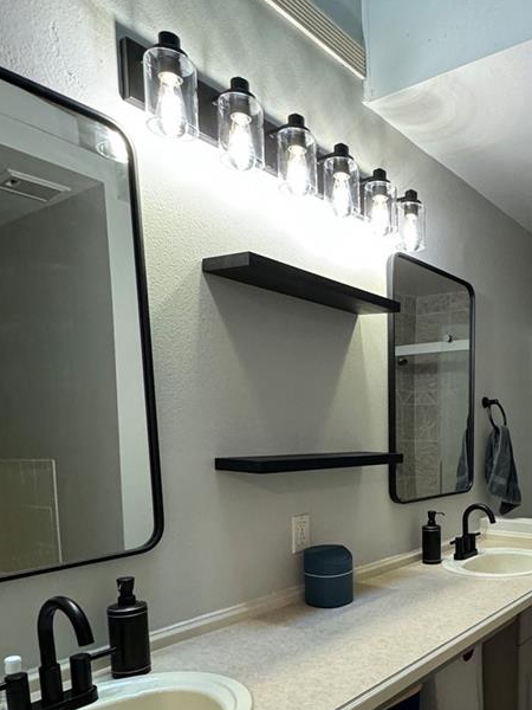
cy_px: 503
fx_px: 574
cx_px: 440
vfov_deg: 61.0
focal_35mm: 28
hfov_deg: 46.6
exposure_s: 1/60
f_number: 2.2
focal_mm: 2.22
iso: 500
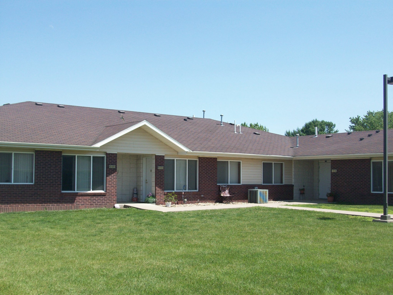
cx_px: 196
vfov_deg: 34.3
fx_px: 477
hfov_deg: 44.8
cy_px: 148
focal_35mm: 42
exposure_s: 1/637
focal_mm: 7.1
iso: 64
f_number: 3.2
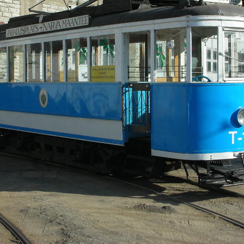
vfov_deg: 21.8
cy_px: 67
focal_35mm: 79
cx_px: 118
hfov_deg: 21.9
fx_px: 630
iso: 50
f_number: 9.9
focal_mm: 7.7
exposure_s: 1/67.1
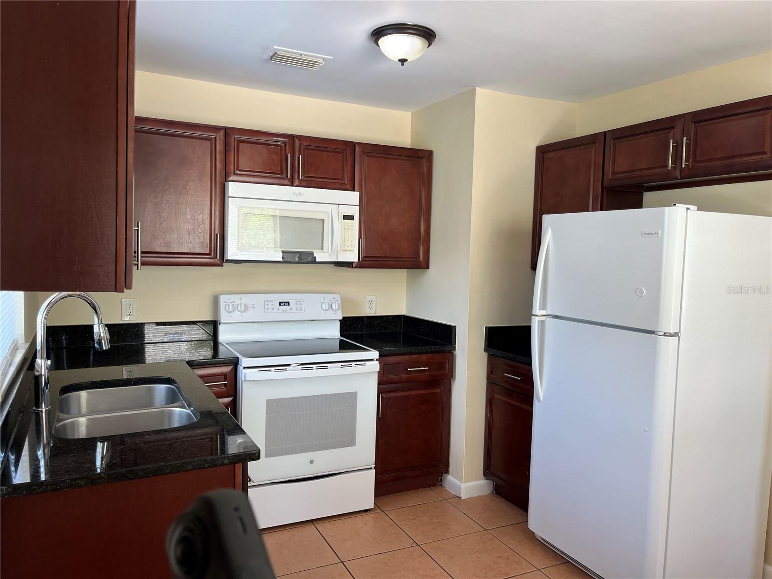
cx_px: 386
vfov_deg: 53.1
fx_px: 580
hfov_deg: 67.3
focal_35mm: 26
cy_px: 290
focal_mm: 5.1
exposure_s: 1/120
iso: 80
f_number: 1.6
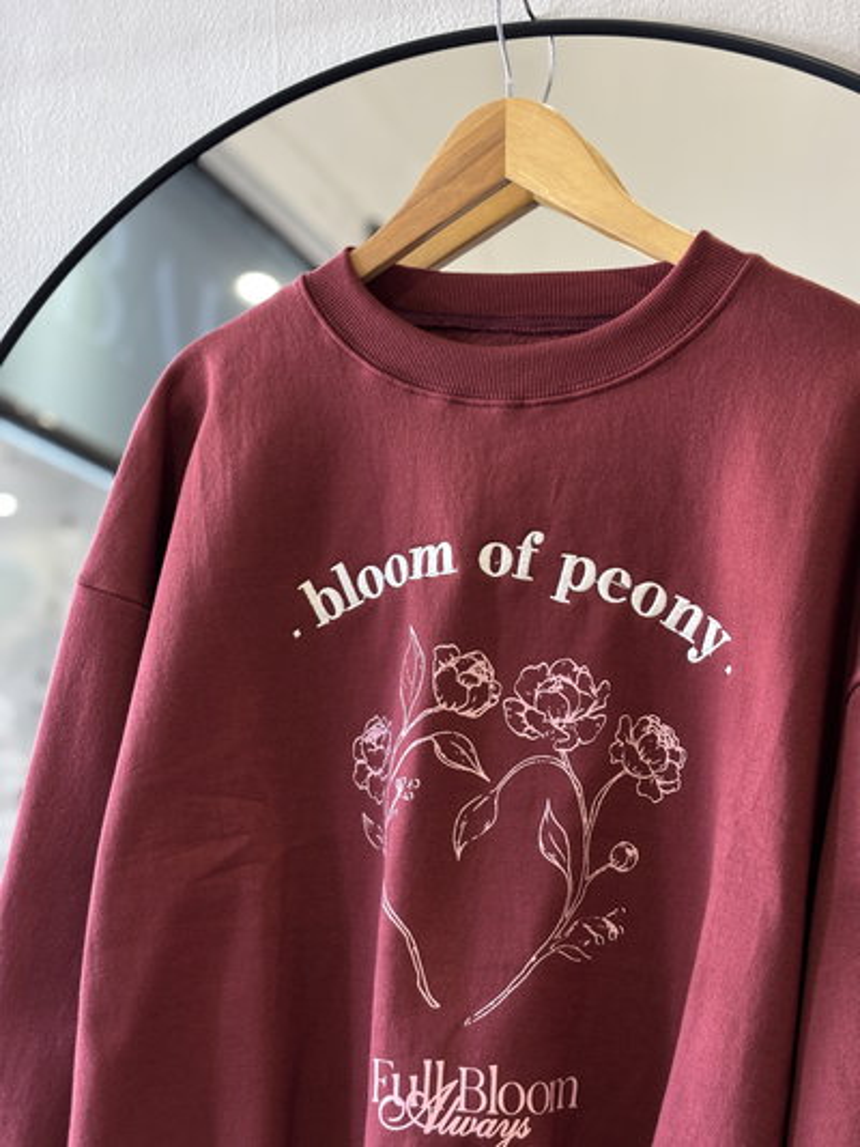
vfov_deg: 36.8
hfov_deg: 28.0
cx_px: 430
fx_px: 1722
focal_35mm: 52
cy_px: 574
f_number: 1.6
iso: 125
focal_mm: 5.96
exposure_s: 1/50
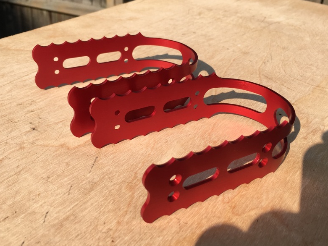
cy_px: 101
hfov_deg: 49.0
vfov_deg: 37.6
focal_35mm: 38
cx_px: 157
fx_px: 360
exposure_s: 1/1374
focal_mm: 4.15
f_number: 2.2
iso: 25
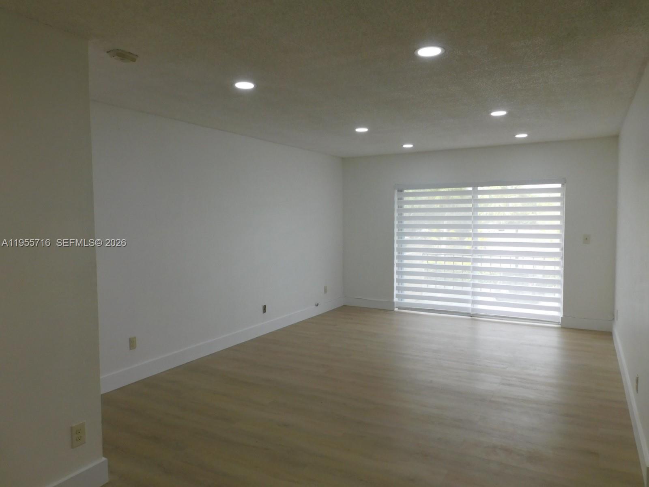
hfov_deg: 71.6
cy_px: 244
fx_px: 450
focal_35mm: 24
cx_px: 324
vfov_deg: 56.8
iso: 125
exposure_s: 1/100
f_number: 3.3
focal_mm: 4.3
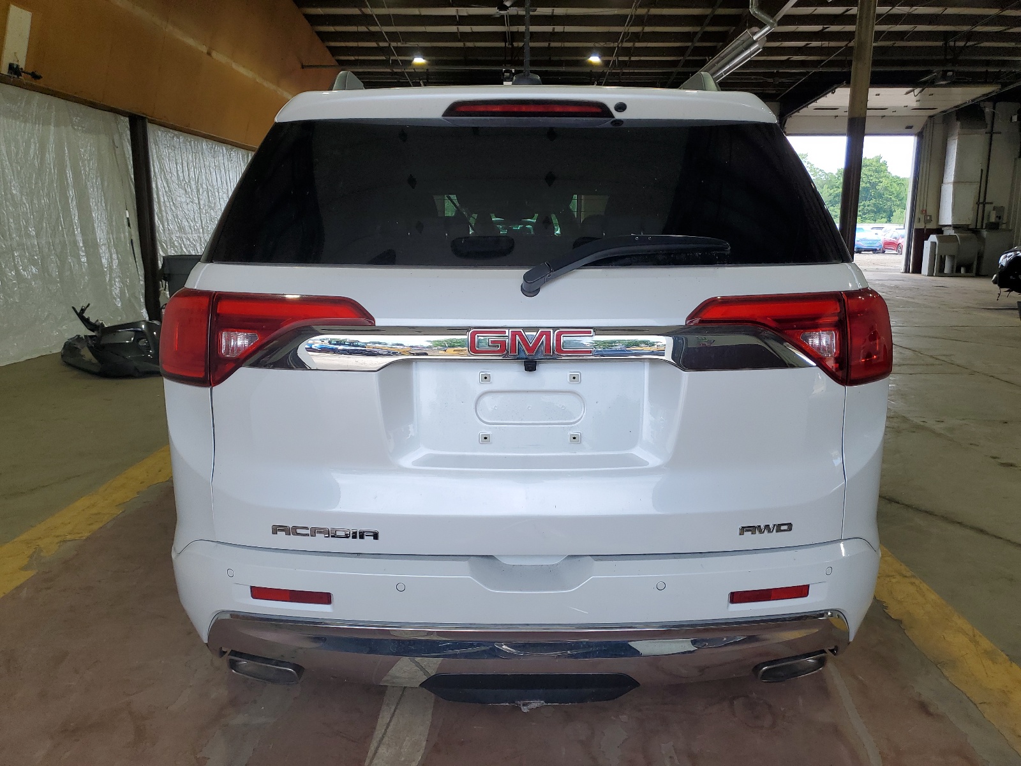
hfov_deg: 67.3
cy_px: 383
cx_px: 510
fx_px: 767
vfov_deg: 53.1
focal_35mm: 26
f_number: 1.5
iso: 50
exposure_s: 1/303
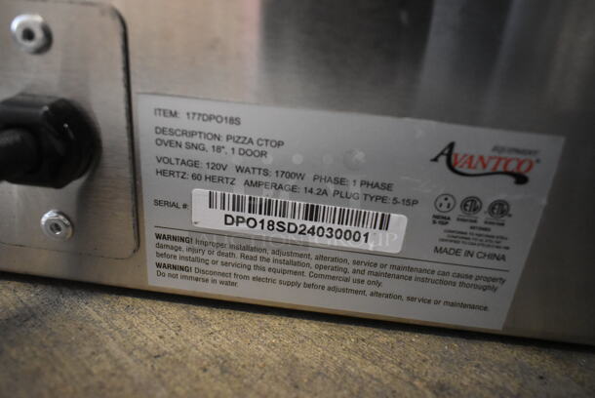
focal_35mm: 30
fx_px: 496
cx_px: 298
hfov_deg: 61.9
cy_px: 199
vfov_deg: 43.7
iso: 4000
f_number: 3.5
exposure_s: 1/125
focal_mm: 20
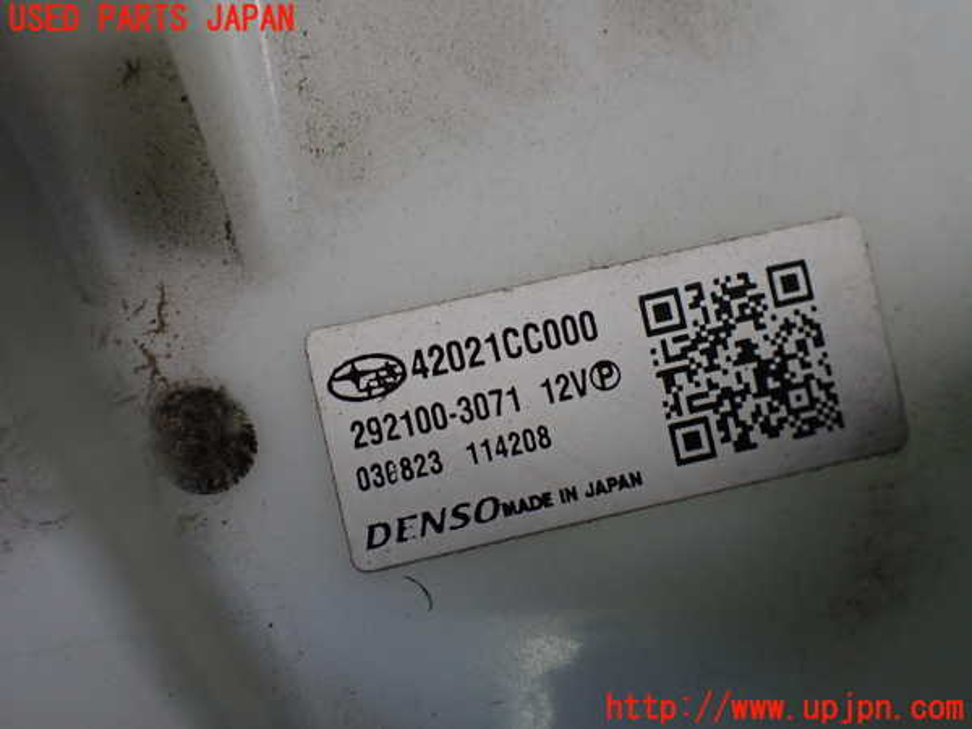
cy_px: 364
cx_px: 486
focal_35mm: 30
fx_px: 842
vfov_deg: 46.8
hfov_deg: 60.0
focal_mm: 5.4
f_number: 2.3
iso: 500
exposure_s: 1/125
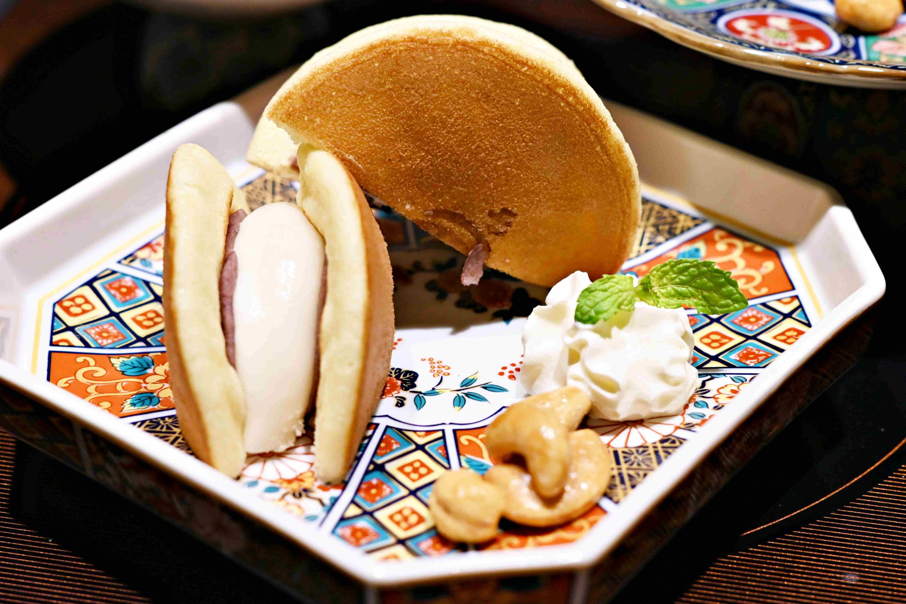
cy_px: 302
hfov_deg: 27.0
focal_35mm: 75
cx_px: 453
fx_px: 1887
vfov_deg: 18.2
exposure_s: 1/200
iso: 800
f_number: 4
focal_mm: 50
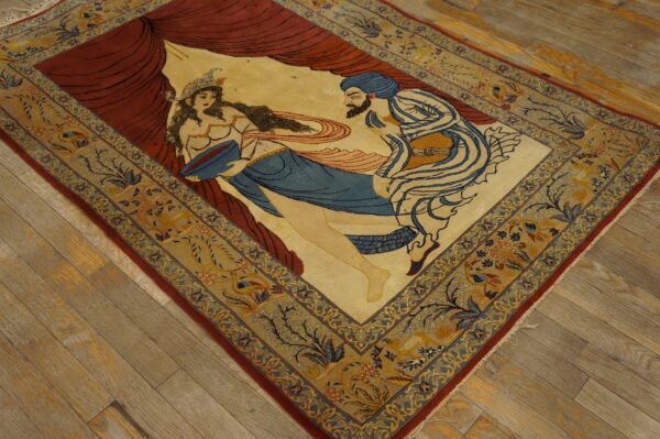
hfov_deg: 53.2
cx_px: 330
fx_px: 659
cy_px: 220
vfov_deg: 36.8
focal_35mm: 36
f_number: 4
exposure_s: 1/60
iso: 640
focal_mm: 24
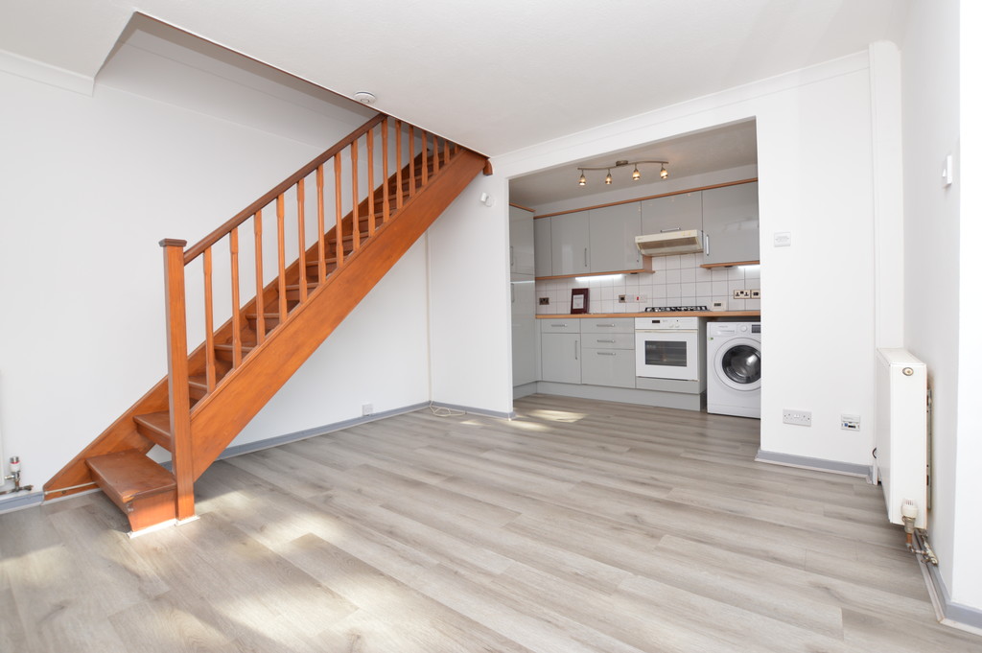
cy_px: 326
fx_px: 409
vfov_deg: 77.2
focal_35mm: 15
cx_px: 491
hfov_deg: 100.4
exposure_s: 1/125
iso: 220
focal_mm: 10
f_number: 5.6
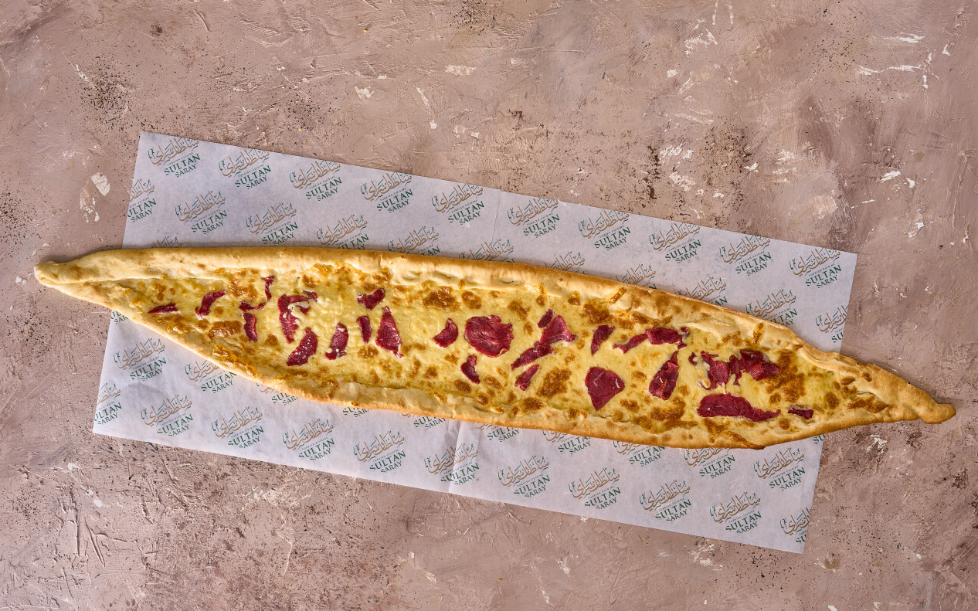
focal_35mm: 34
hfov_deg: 56.1
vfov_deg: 36.8
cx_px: 485
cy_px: 314
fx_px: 917
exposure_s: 1/125
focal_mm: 33.4
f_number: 10
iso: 100
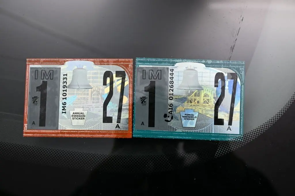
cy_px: 98
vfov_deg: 36.2
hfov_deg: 52.2
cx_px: 148
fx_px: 301
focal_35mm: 37
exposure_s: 1/250
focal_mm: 24.5
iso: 200
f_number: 5
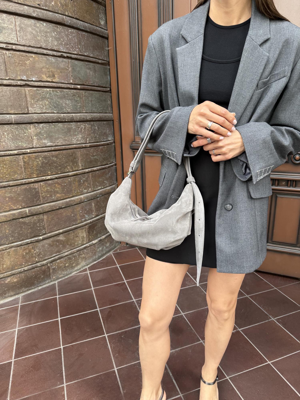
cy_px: 200
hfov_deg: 56.8
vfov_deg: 71.6
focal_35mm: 24
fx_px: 277
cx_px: 150
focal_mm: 6.76
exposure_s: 1/121
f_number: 1.78
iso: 125
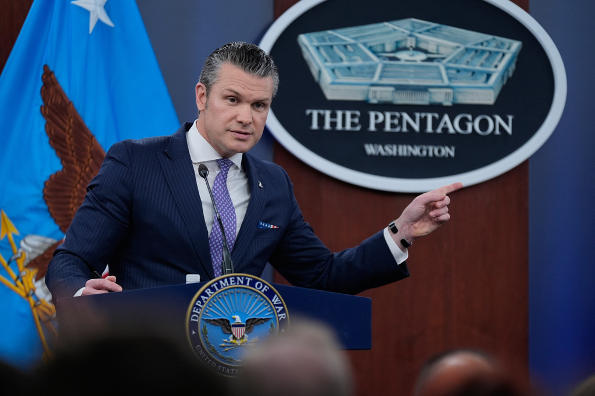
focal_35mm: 200
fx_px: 3304
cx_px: 298
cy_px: 198
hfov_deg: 10.3
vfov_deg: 6.9
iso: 1600
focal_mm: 200
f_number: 3.2
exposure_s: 1/1600
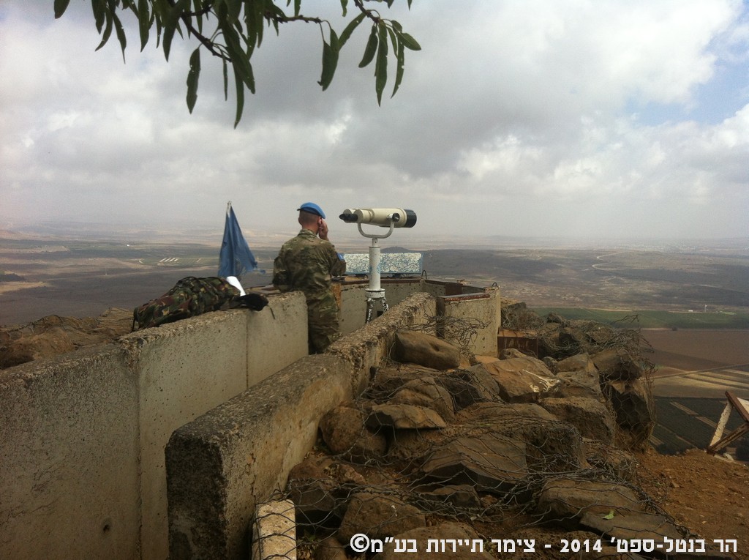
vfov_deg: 40.6
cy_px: 280
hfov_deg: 52.7
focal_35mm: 35
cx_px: 374
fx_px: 756
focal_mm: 3.85
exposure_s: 1/1774
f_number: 2.8
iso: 80
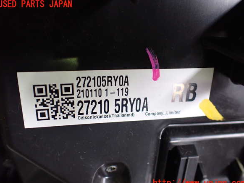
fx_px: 218
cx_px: 122
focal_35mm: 31
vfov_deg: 45.4
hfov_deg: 58.4
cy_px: 94
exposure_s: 1/80
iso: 800
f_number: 2.3
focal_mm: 5.4
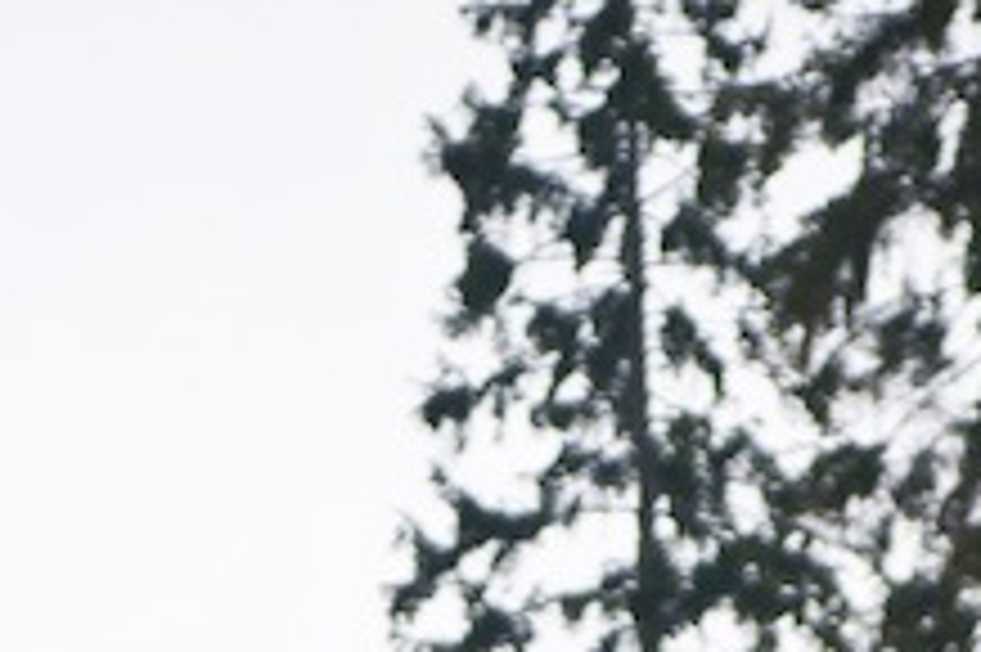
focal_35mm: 743
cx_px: -220
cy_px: 1634
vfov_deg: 1.8
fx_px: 20231
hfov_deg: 2.8
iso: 250
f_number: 2.8
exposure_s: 1/4000
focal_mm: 90
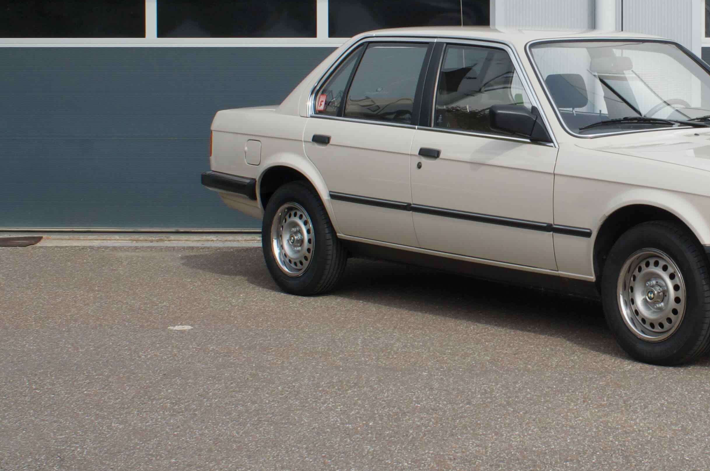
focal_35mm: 85
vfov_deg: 15.9
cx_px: 606
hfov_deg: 23.5
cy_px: 105
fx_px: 1673
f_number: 11
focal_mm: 28
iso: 500
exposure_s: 1/500
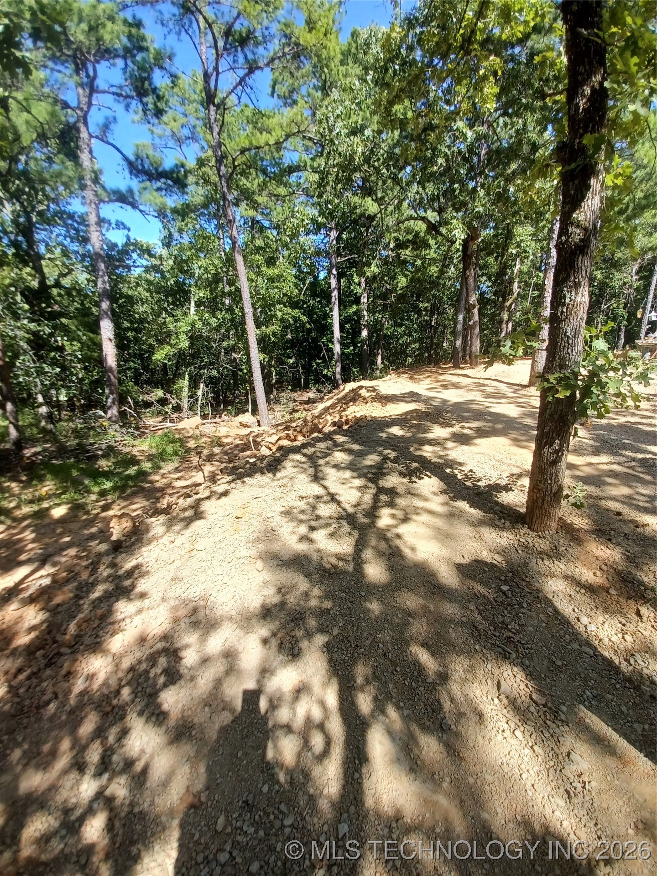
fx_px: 329
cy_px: 438
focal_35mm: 13
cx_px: 328
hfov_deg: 89.9
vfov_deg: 106.2
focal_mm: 1.42
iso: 40
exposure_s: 1/435
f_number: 2.2
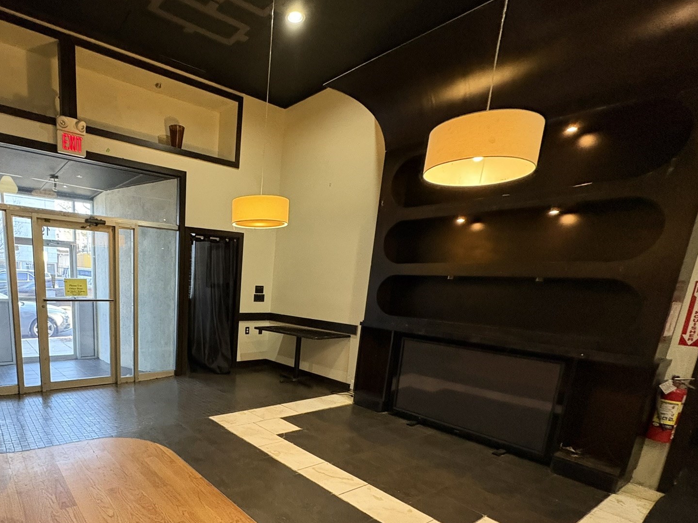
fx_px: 403
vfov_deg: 63.3
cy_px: 371
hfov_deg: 78.7
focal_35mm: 20
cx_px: 225
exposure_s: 1/60
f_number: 2.2
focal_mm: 2.22
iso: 800
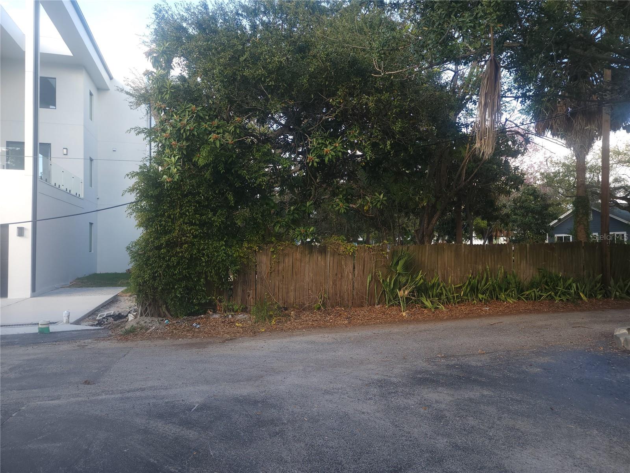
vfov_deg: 58.9
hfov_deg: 73.9
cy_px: 236
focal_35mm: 23
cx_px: 315
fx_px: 419
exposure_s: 1/120
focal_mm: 6.4
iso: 20
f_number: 1.8
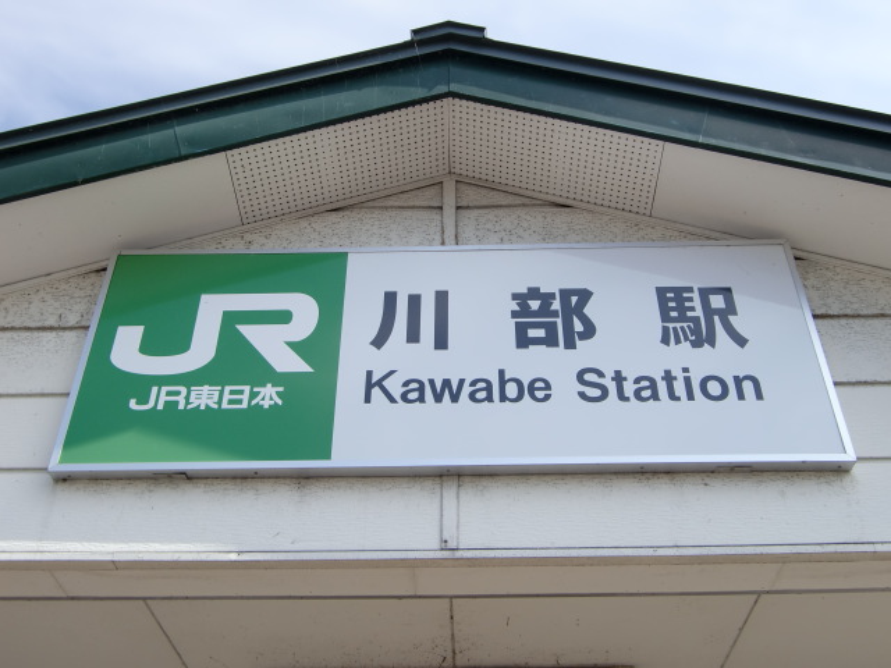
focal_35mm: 39
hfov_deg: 47.9
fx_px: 1004
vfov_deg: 36.8
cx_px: 446
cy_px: 334
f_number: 3
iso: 64
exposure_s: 1/800
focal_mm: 6.9
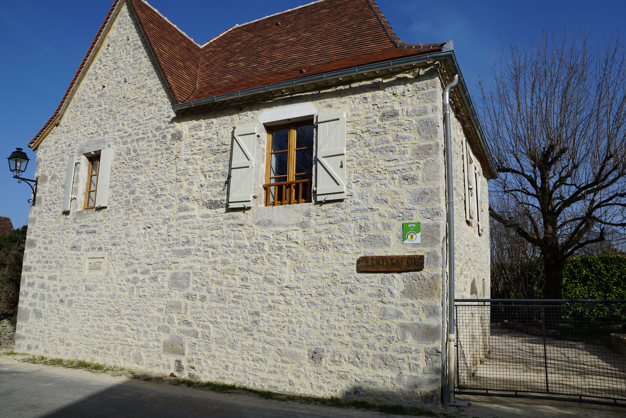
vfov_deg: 53.1
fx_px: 417
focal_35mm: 24
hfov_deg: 73.7
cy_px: 209
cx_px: 313
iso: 100
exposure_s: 1/250
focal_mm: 16
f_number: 10
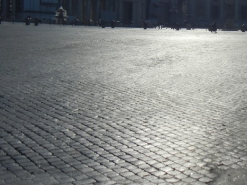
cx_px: 251
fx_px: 471
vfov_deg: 22.0
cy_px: 39
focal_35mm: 66
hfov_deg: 27.6
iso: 160
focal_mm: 5.4
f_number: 7
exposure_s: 1/1672
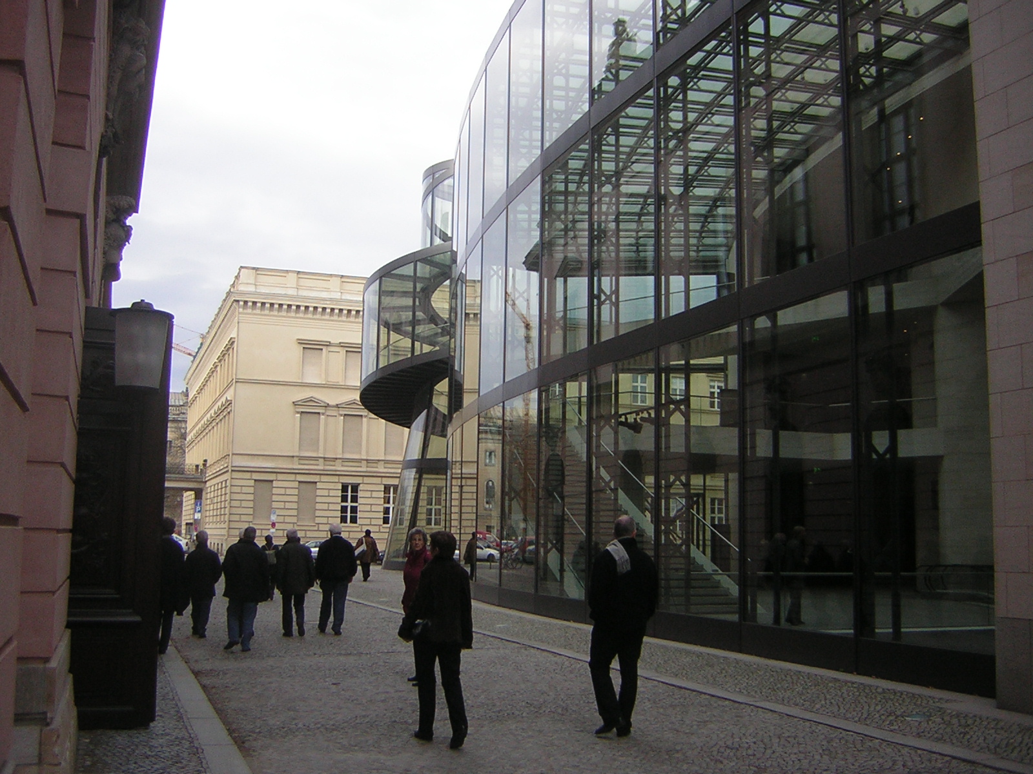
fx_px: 1074
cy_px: 387
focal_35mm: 36
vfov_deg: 39.7
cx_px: 516
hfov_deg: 51.4
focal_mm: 4.7
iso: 50
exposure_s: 1/191
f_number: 2.6
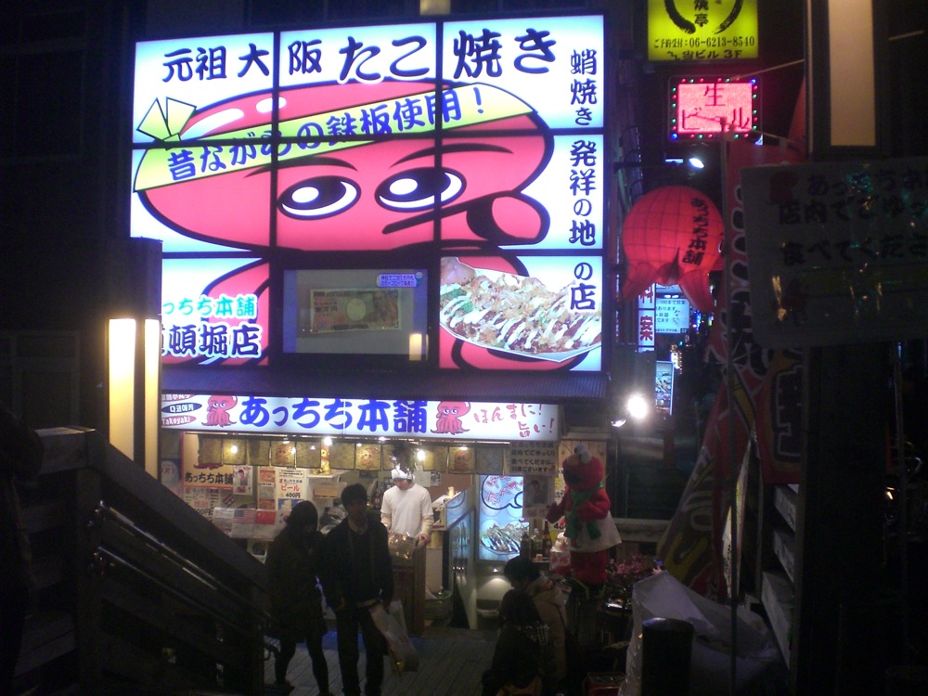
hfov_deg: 49.0
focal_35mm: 38
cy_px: 348
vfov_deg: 37.7
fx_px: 1019
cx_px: 464
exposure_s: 1/80
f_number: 3.1
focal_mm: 6.3
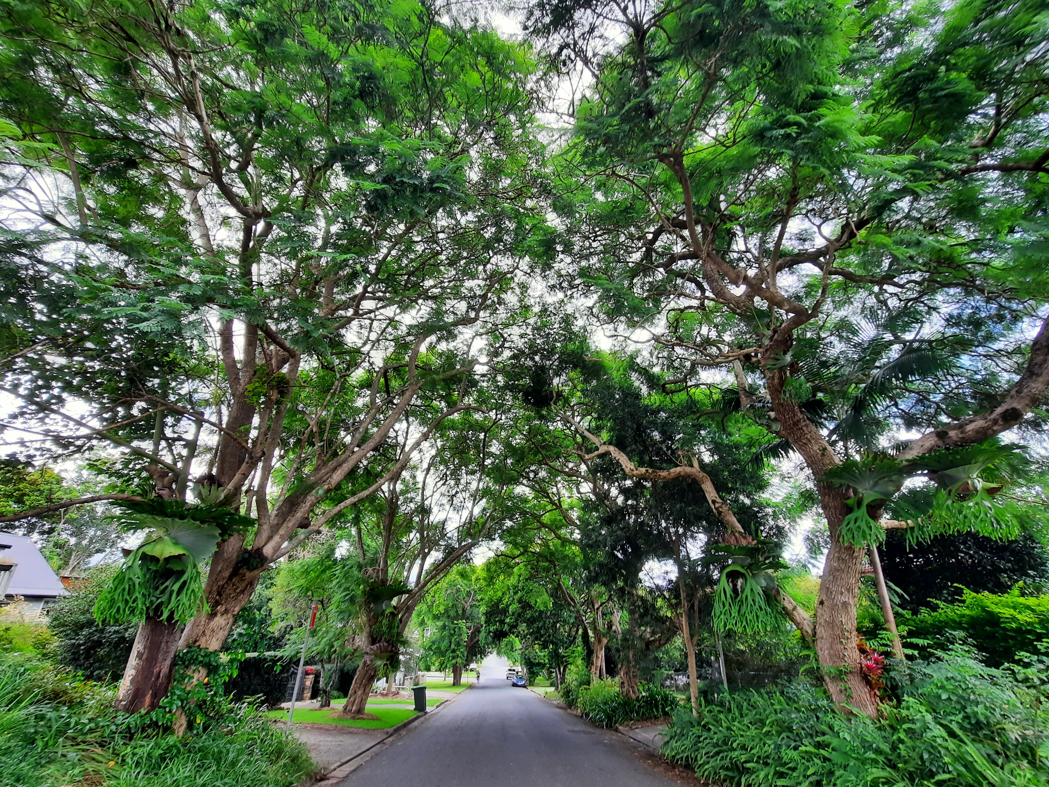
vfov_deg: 85.6
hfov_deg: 102.1
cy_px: 414
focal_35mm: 14
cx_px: 521
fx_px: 424
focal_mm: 1.74
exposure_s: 1/100
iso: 64
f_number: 2.2
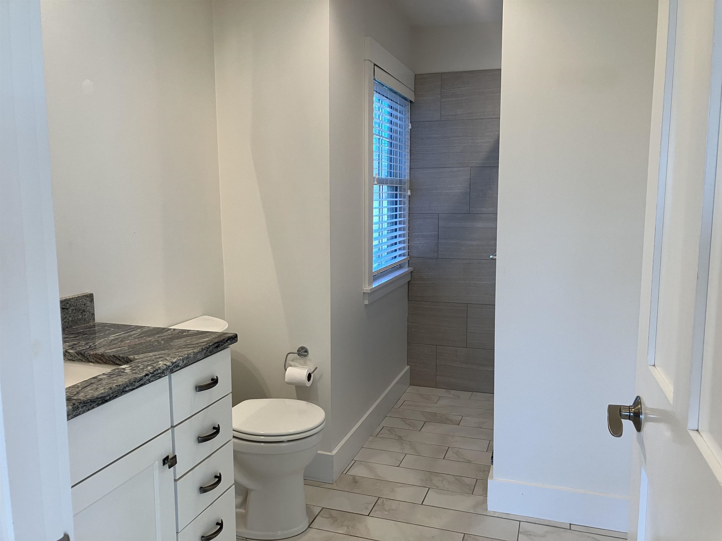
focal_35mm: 28
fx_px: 584
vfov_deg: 49.7
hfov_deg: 63.4
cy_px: 270
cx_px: 361
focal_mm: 3.99
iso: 64
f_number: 1.8
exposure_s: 1/60
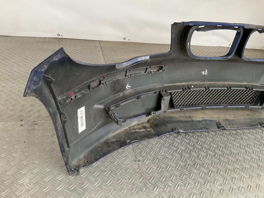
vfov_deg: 48.2
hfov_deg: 61.7
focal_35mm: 29
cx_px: 132
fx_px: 221
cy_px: 99
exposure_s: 1/60
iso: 200
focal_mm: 3
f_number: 1.8
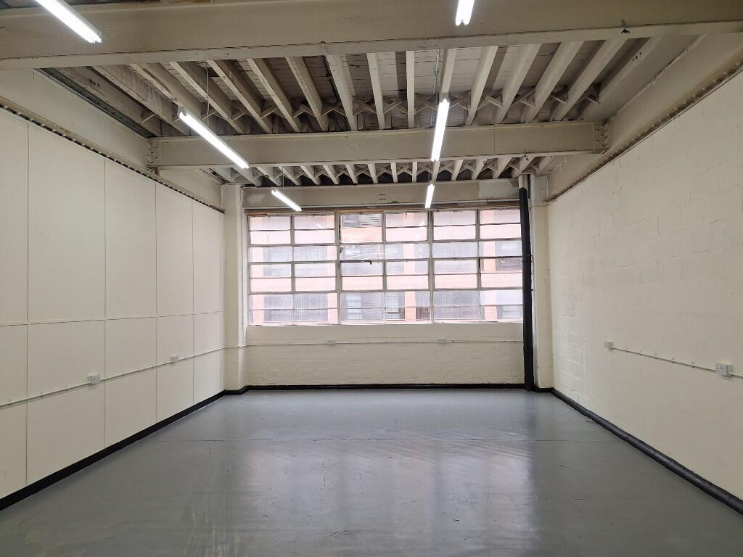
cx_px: 372
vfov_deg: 58.9
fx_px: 494
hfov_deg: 73.9
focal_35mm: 23
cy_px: 278
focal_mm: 5.54
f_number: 1.8
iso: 40
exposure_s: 1/126
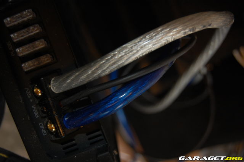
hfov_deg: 41.2
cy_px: 81
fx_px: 325
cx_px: 122
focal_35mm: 48
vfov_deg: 28.0
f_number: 4.5
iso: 400
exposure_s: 1/60
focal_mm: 32
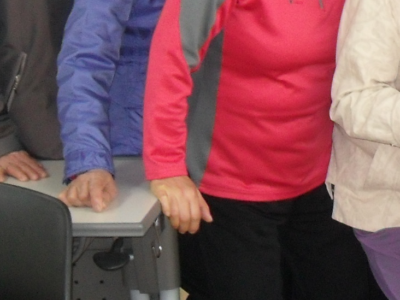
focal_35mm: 124
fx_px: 1433
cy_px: -58
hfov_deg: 15.1
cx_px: 530
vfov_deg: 11.7
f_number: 2.8
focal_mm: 6.2
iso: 160
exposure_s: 1/45
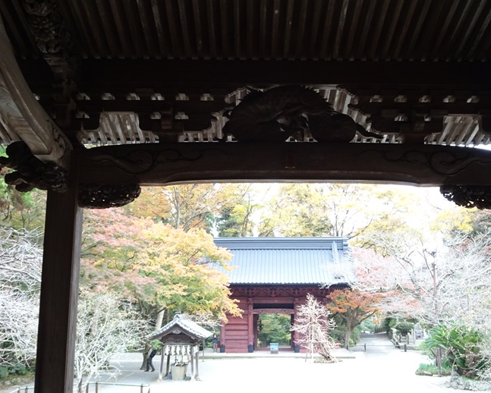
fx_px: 552
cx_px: 265
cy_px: 195
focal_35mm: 38
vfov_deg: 39.2
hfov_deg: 47.9
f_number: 4
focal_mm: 6.17
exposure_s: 1/40
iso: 500
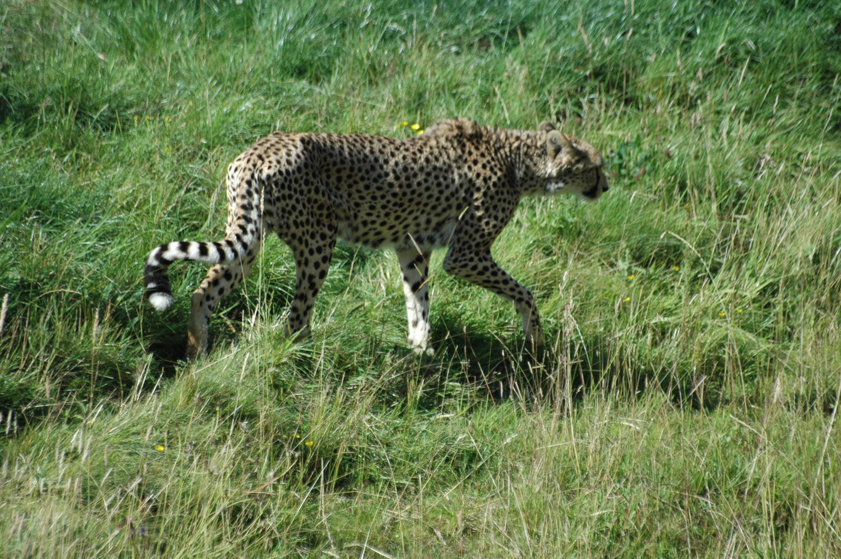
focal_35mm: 450
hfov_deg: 4.6
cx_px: 420
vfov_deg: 3.0
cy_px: 280
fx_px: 10501
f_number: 5.6
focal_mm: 300
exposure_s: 1/1250
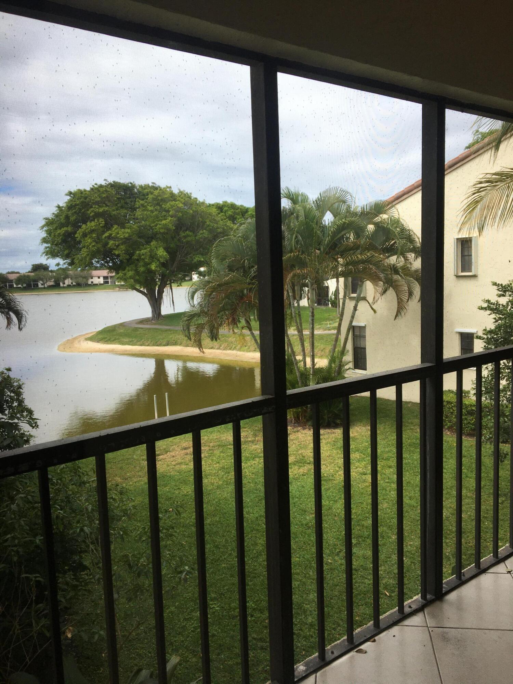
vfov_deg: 61.7
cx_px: 256
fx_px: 573
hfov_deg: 48.2
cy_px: 342
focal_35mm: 29
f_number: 2.2
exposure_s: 1/938
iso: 25
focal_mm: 4.15
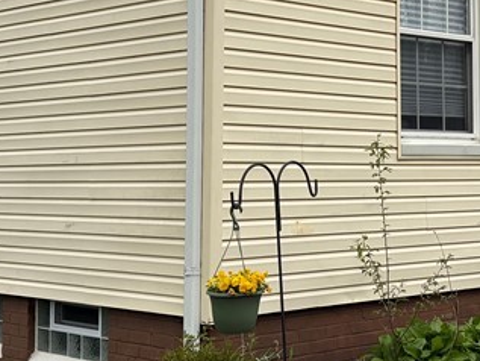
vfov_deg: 17.4
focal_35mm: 84
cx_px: 329
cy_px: 56
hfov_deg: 23.2
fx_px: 1165
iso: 50
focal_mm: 5.96
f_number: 1.6
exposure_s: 1/3623
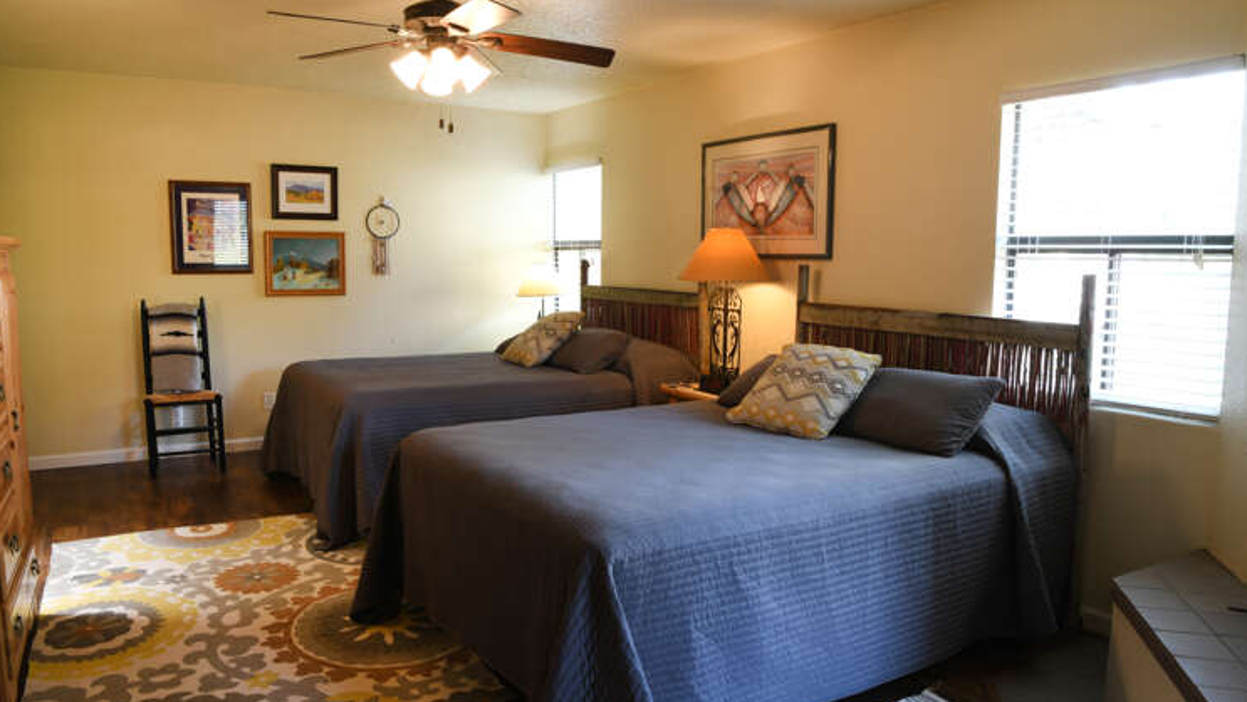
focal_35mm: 26
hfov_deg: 71.9
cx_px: 639
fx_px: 860
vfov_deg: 44.4
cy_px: 361
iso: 50
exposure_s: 8
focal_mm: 24
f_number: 22
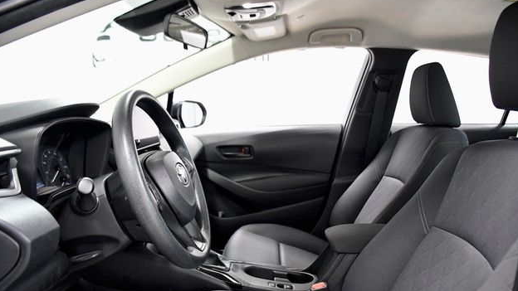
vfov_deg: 40.0
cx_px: 262
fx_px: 398
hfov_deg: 66.1
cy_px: 172
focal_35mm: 29
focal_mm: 18
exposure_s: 1/125
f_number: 3.5
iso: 2500
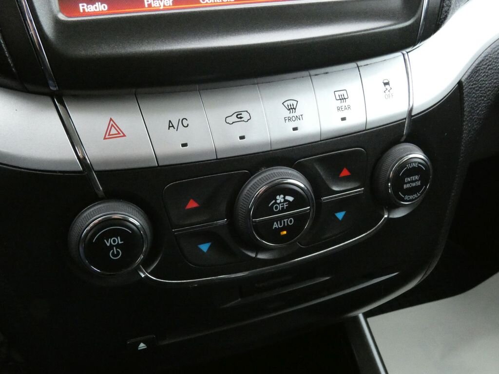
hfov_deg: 55.4
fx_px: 476
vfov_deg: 42.9
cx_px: 250
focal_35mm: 33
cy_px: 187
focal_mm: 6
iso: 1600
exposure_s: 1/60
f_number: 5.6
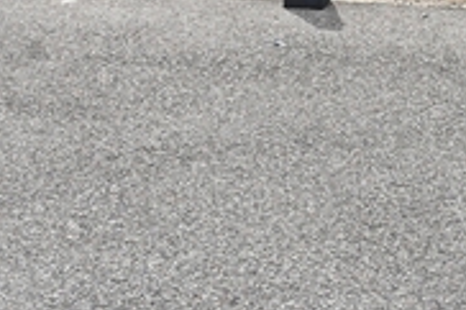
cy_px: -199
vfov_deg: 12.3
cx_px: 422
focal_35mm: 104
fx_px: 1340
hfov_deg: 19.4
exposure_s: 1/640
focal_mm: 31.5
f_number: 8
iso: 450
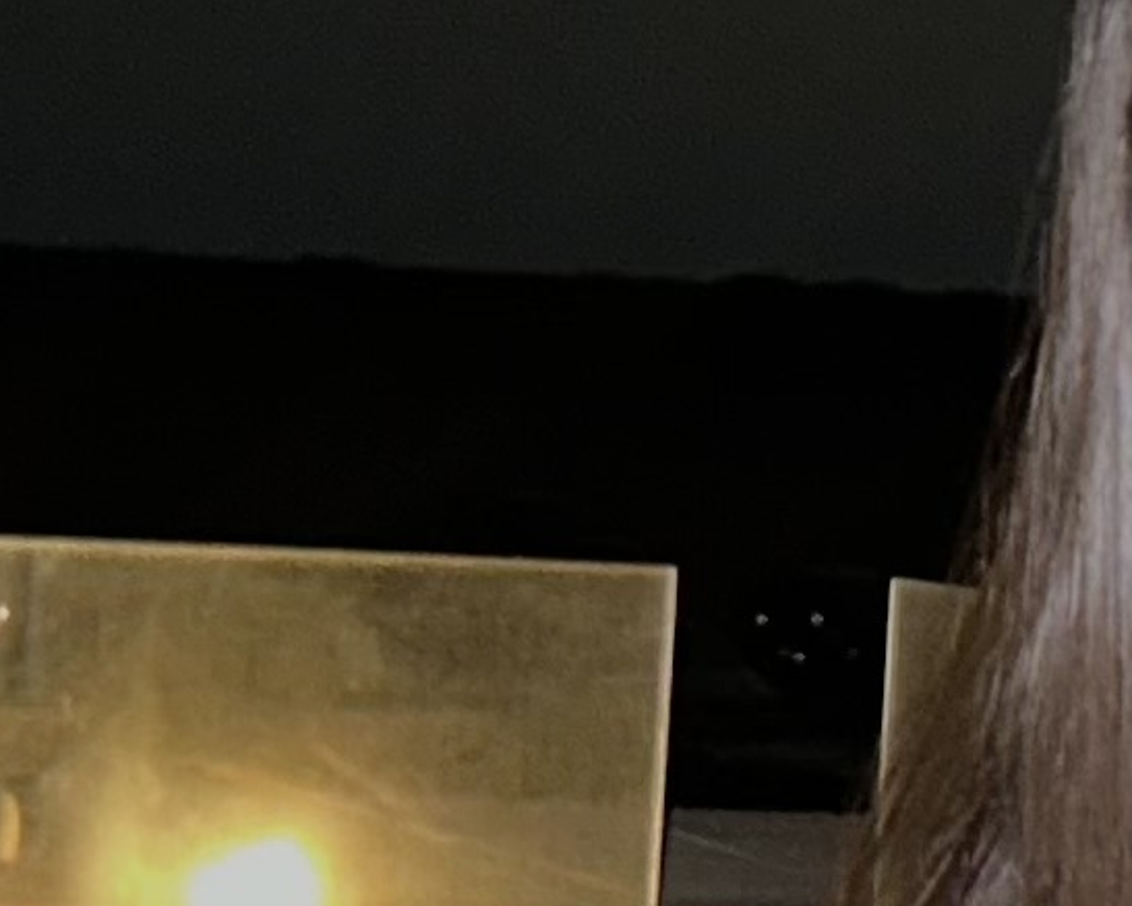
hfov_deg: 10.3
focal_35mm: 187
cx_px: 838
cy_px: -54
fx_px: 6267
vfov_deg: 8.2
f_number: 1.5
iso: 160
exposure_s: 1/4
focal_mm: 5.7
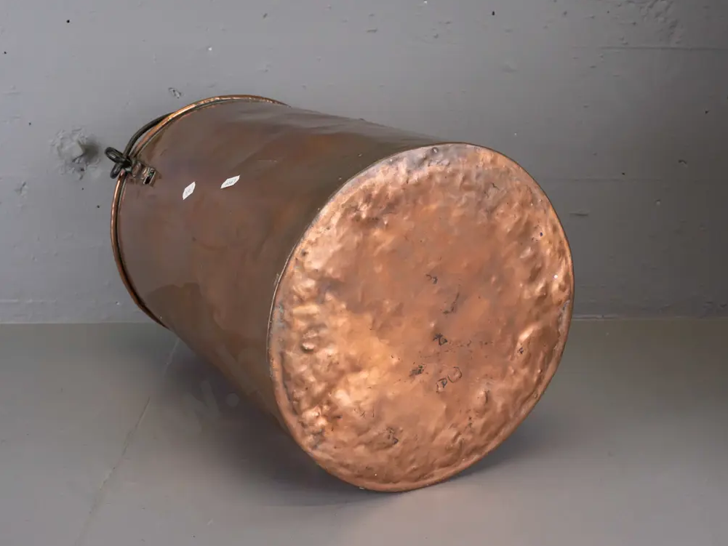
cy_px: 278
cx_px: 372
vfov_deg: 32.2
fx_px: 946
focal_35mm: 45
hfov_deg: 42.1
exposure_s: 1/500
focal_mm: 22
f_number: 5.6
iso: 3200
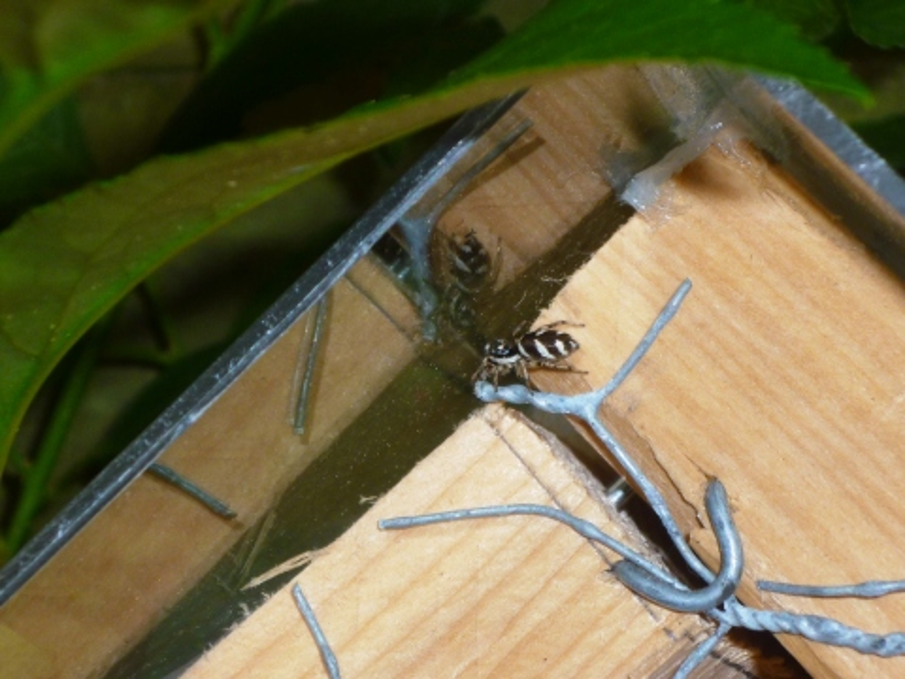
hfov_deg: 14.7
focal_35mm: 134
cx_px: 452
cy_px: 340
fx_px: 3503
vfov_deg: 11.1
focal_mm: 15.3
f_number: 5.7
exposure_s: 1/40
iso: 100
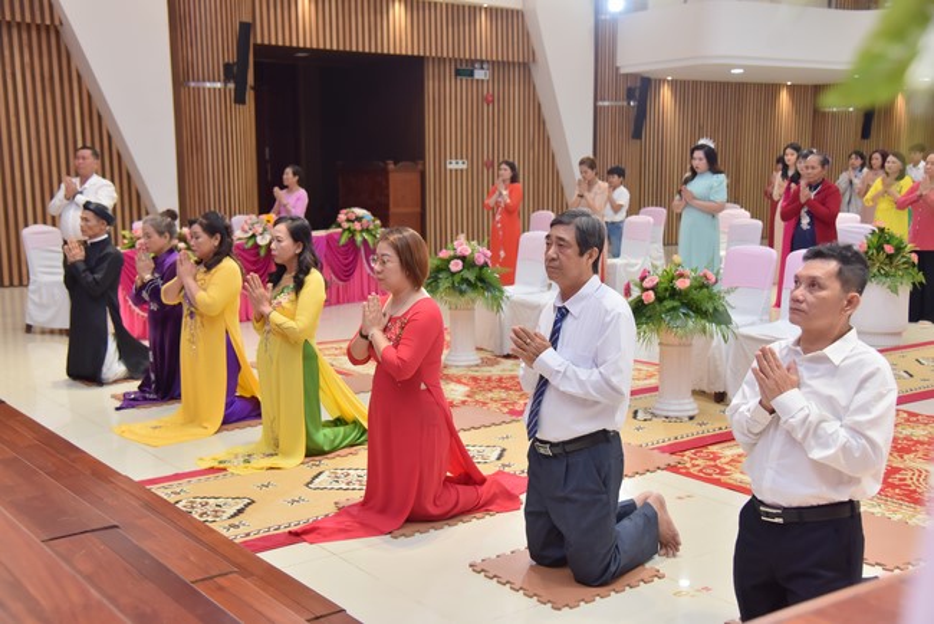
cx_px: 467
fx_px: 1142
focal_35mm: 44
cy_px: 312
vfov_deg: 30.5
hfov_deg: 44.5
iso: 1000
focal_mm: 44
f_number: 5
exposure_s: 1/160
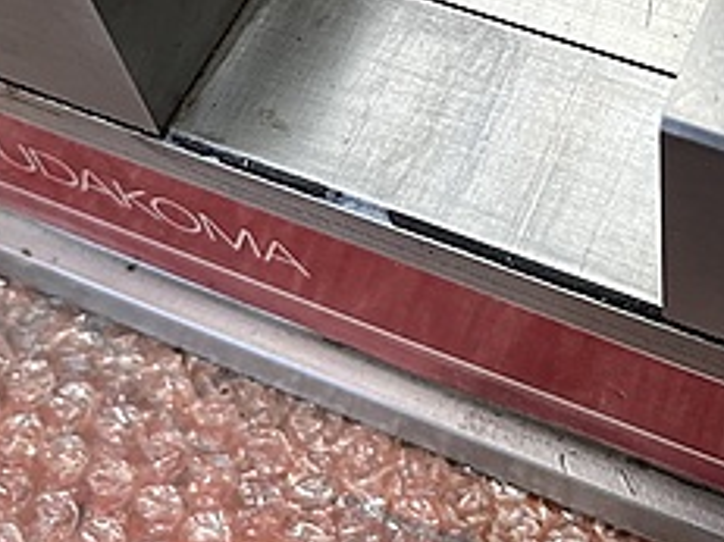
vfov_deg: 19.0
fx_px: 1505
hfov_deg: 26.6
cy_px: -157
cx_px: 555
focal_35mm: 72
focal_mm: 5.1
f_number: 1.6
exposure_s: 1/110
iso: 125
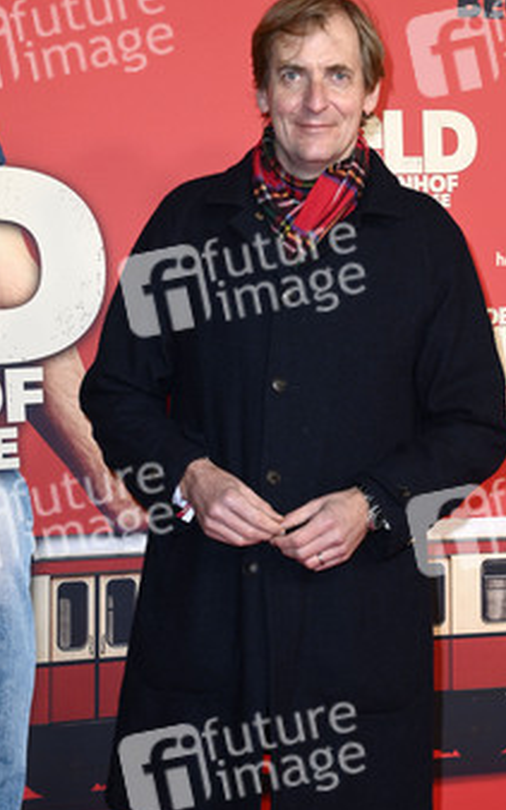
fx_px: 1811
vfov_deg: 25.2
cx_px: 312
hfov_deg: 15.9
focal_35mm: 82
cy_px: 400
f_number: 5.6
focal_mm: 68
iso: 640
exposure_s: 1/200
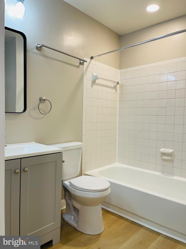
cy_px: 124
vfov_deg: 69.4
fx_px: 179
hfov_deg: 54.9
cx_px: 93
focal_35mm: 25
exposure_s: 1/120
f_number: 1.6
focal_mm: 5.1
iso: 100
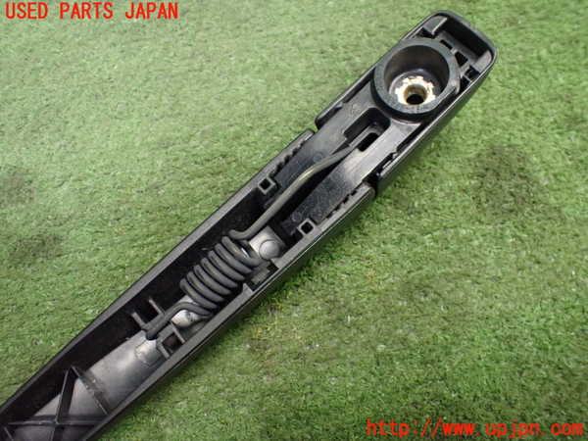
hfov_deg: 60.0
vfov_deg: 46.8
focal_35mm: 30
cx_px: 294
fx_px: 510
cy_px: 220
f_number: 2.3
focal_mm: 5.4
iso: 800
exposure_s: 1/80
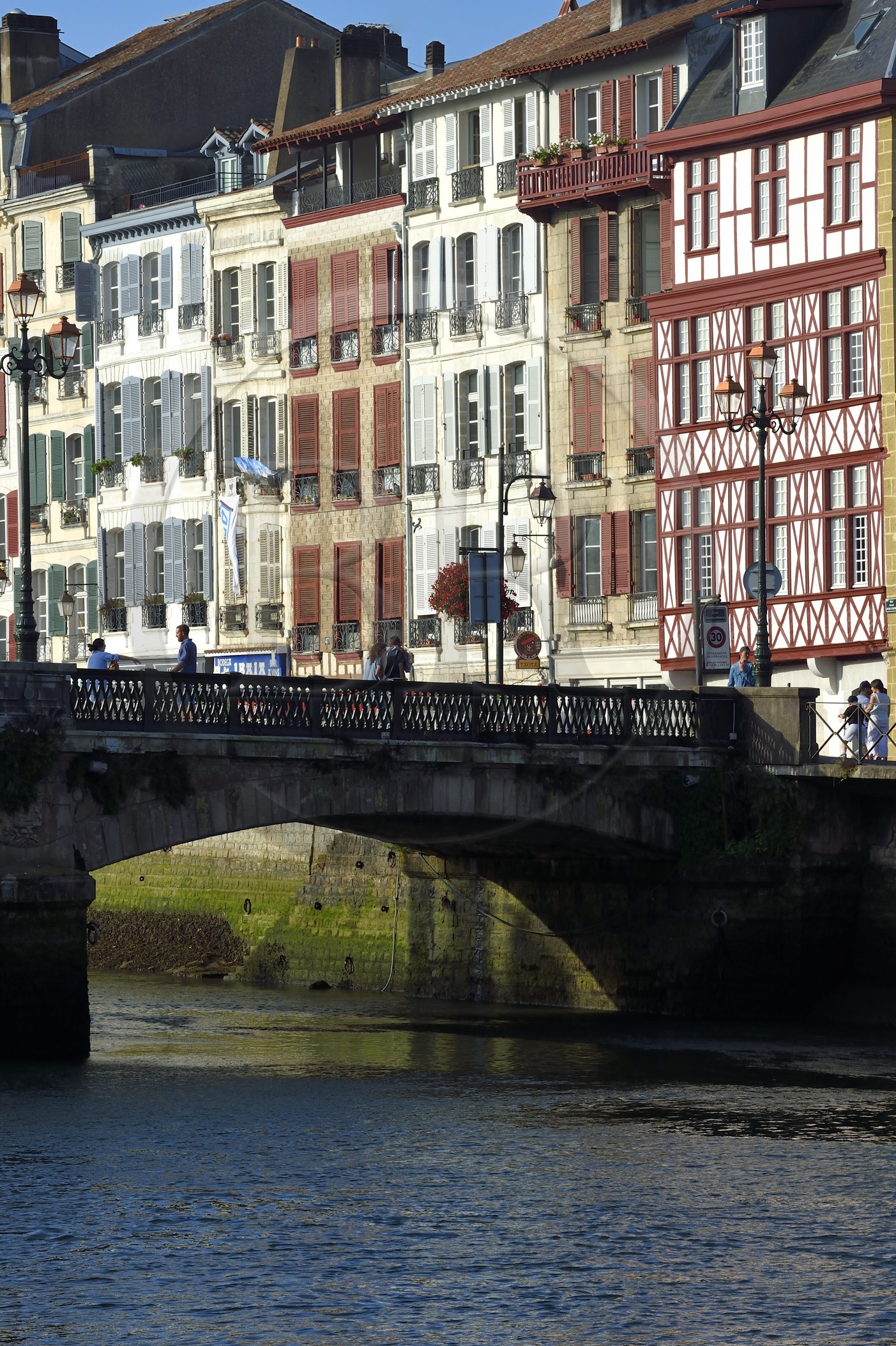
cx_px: 418
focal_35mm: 154
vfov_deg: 13.3
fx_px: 5754
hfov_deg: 8.9
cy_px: 580
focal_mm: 135
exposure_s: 1/250
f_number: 11
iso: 200
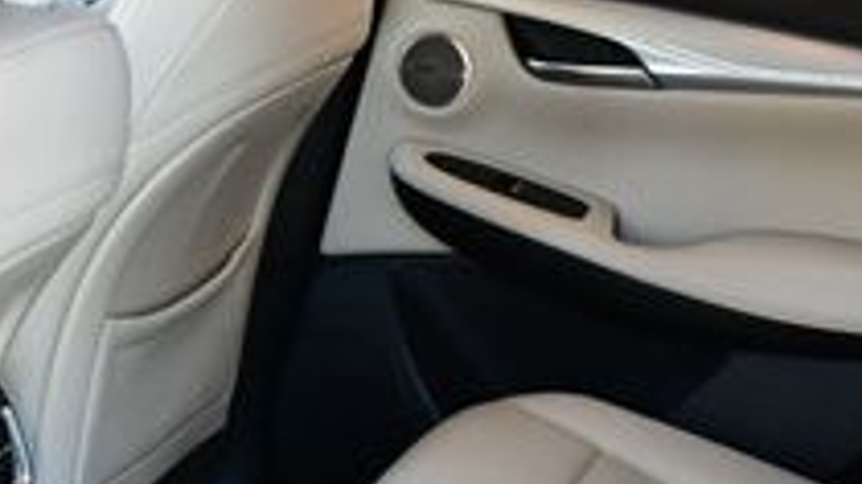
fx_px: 2628
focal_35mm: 115
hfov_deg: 18.4
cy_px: 533
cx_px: 123
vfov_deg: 10.4
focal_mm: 18
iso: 720
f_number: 3.5
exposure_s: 1/250
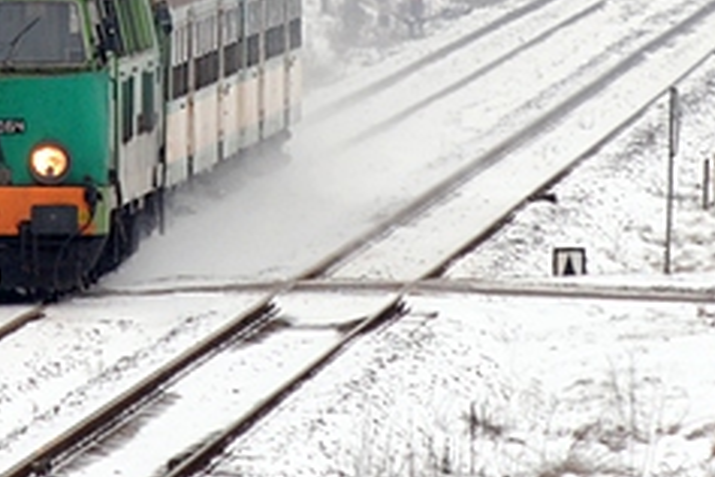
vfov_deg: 1.4
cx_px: 253
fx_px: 19145
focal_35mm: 964
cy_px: -238
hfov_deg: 2.1
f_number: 7.1
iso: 200
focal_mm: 190
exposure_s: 1/250
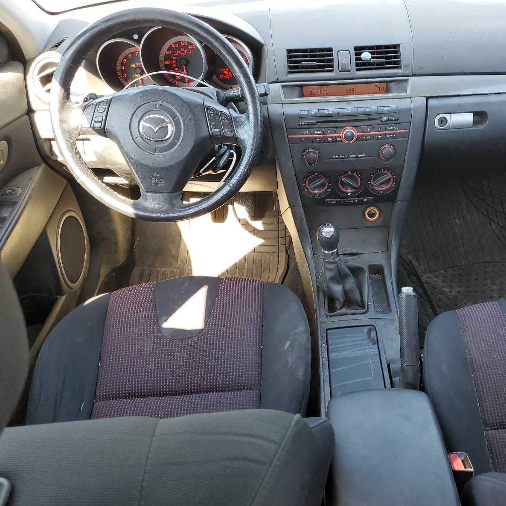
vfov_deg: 52.5
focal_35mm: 31
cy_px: 251
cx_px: 324
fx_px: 513
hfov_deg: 51.8
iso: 87
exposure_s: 1/120
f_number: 1.5
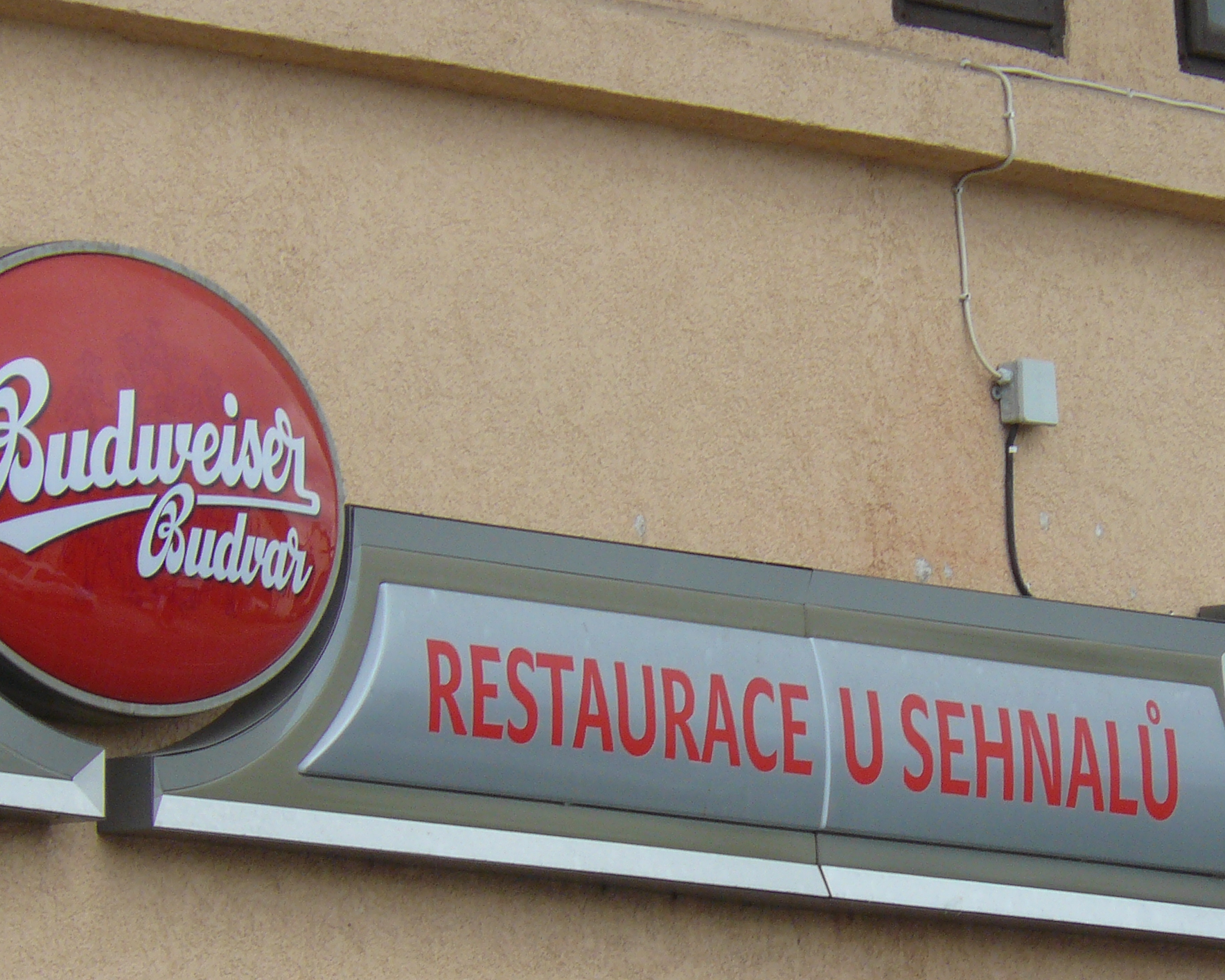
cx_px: 822
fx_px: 16784
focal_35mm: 463
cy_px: 734
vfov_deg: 3.3
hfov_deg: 4.2
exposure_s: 1/200
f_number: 5.6
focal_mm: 45.4
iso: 100
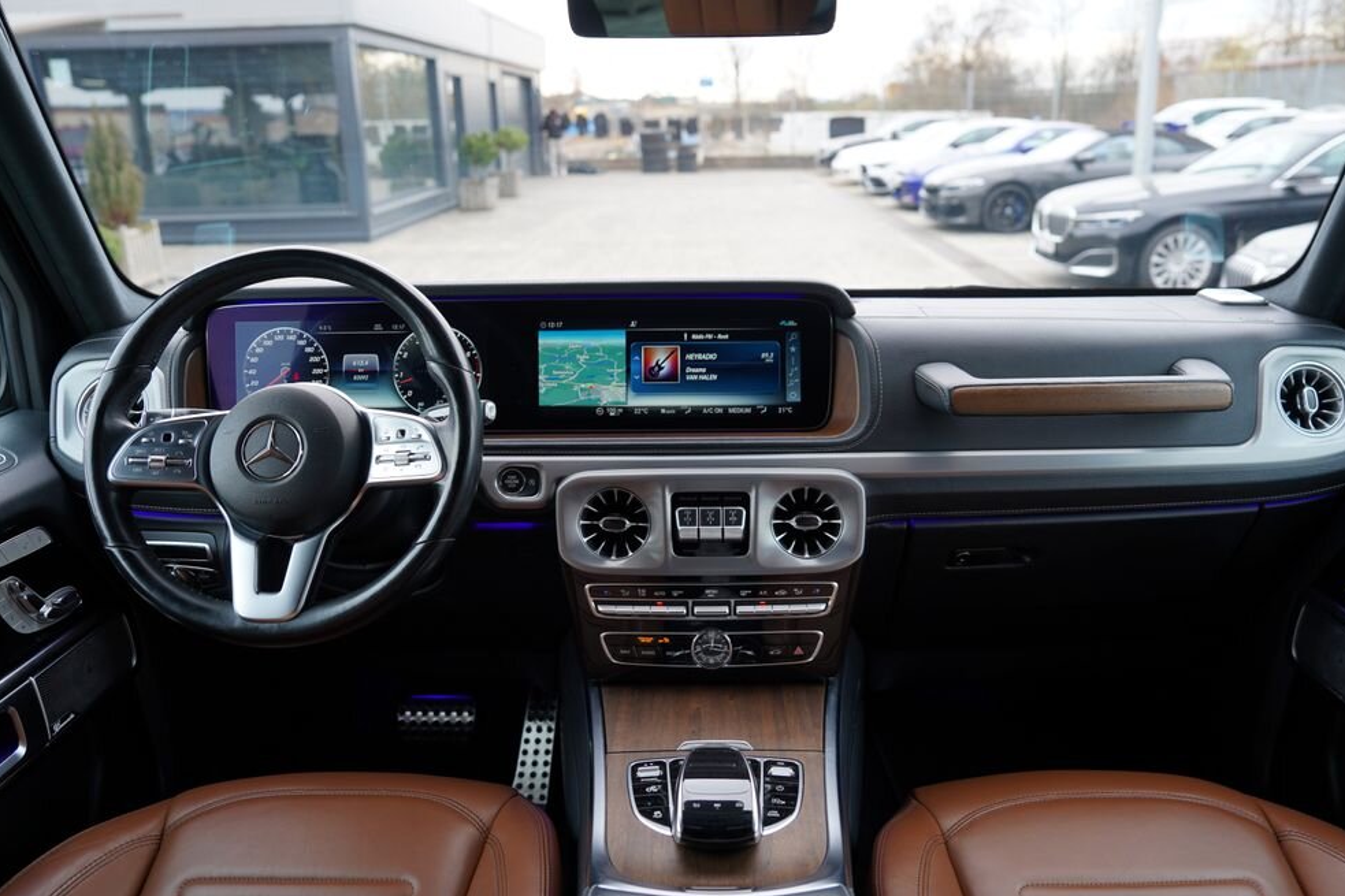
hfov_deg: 71.5
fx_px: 934
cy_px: 434
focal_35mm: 25
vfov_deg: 51.3
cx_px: 696
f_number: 3.5
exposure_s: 1/50
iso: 100
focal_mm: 24
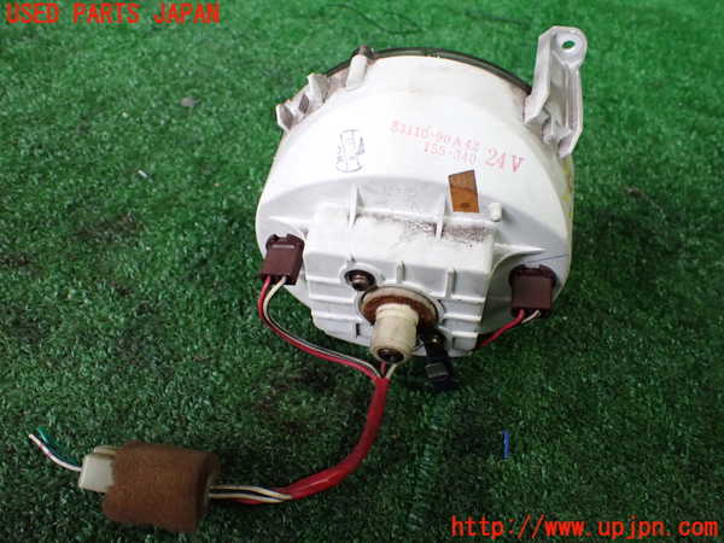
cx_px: 362
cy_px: 272
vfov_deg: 46.8
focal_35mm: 30
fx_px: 627
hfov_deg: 60.0
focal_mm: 5.4
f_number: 2.3
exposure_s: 1/80
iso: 800
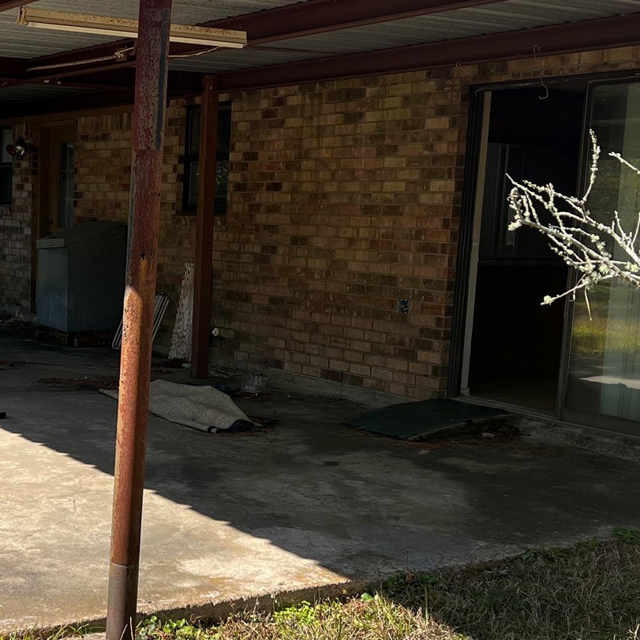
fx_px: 1213
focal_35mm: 58
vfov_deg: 29.5
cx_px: 158
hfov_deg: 29.1
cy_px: 372
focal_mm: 5.7
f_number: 1.5
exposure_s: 1/1751
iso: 50
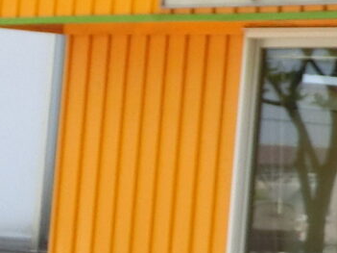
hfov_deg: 6.4
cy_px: -49
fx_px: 2696
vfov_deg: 5.3
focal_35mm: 277
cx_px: 1075
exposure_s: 1/200
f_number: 3.9
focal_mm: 6.67
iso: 80
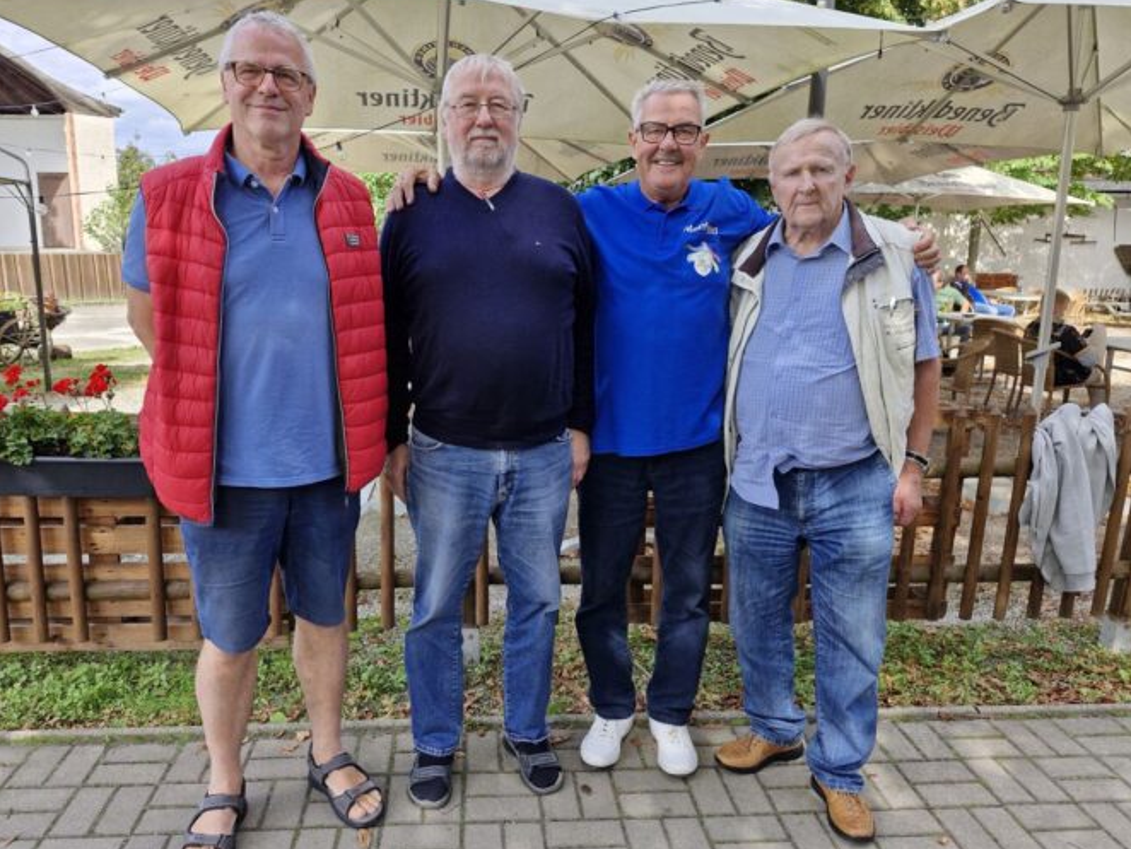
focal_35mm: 25
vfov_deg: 54.9
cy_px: 415
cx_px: 518
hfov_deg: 69.2
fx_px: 817
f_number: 1.8
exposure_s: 1/392
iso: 50
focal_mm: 5.54
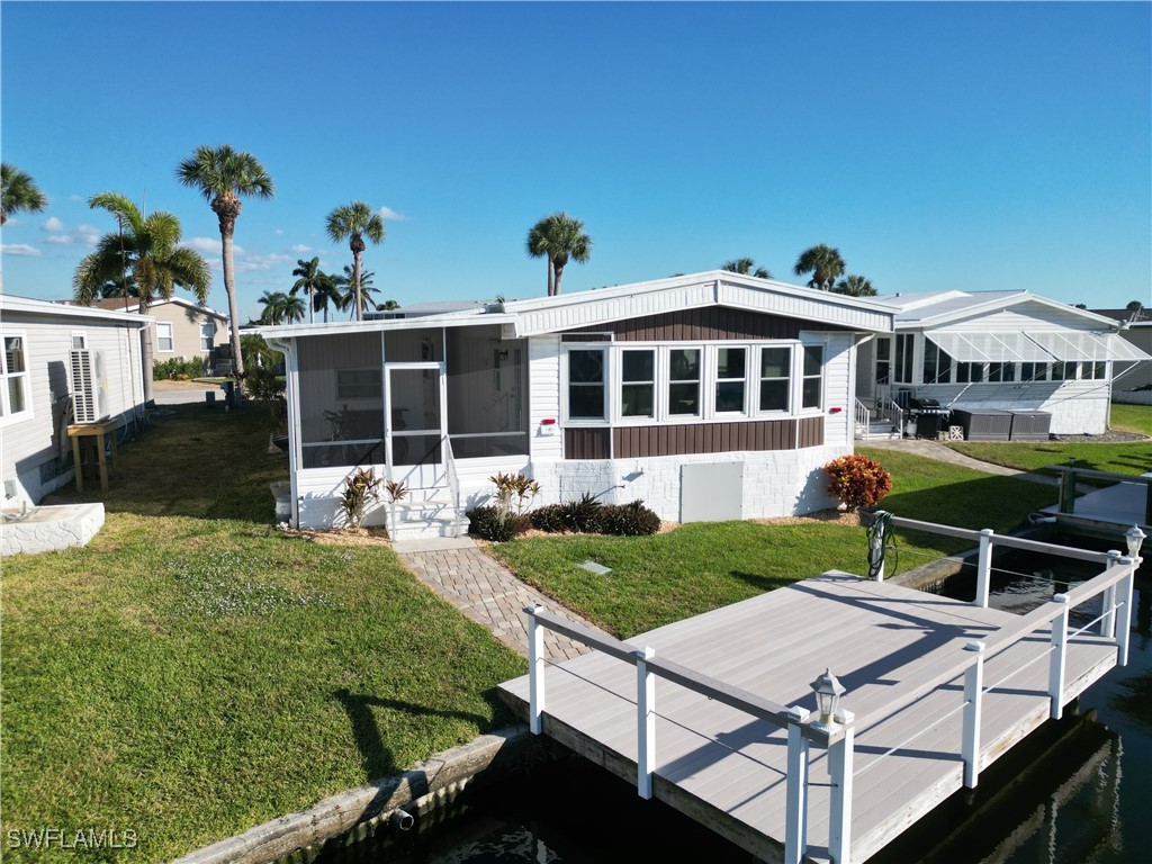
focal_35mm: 24
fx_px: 799
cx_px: 576
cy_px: 432
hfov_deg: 71.6
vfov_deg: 56.8
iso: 150
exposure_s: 1/4000
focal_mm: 6.72
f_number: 1.7
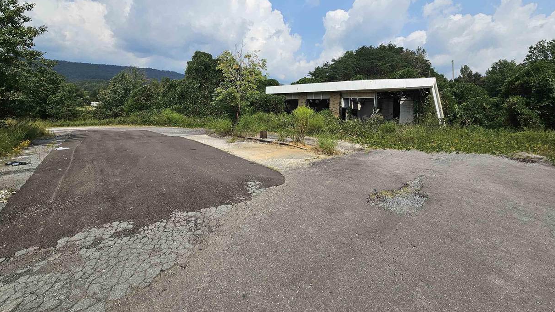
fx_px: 221
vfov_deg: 69.3
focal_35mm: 15
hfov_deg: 103.0
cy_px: 115
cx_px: 282
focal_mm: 2.2
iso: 50
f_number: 2.2
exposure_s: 1/4054
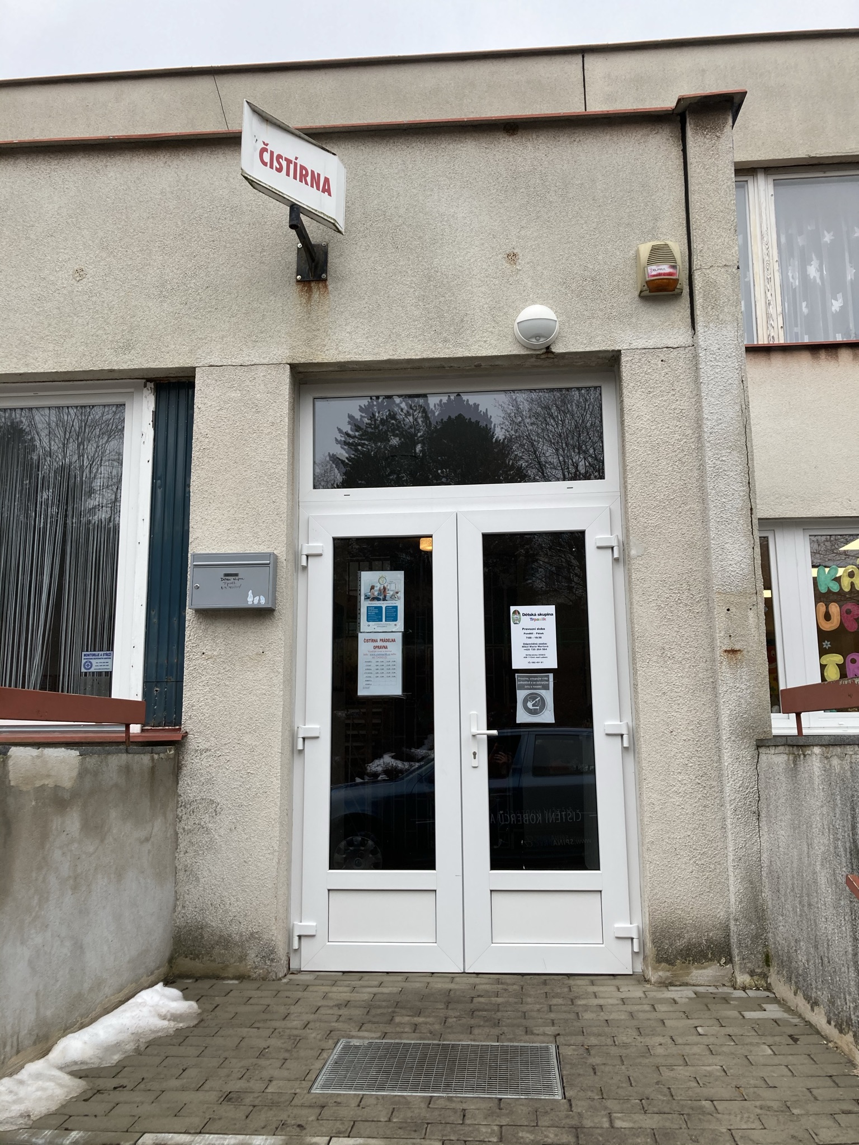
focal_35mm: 28
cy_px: 572
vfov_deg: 63.4
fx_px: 926
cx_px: 430
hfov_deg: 49.7
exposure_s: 1/173
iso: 20
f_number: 1.8
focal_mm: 3.99
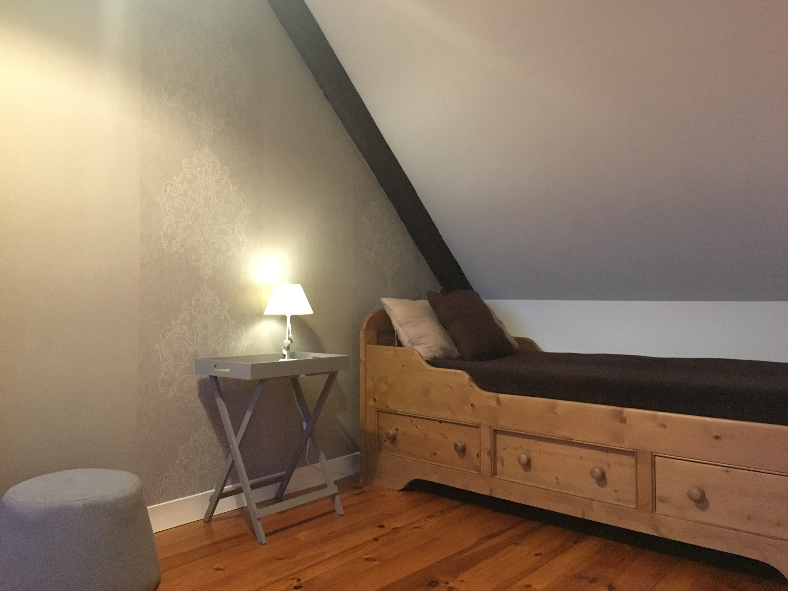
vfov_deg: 48.2
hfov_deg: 61.7
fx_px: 660
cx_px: 394
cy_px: 296
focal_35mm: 29
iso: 250
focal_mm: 4.15
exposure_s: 1/17
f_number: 2.2
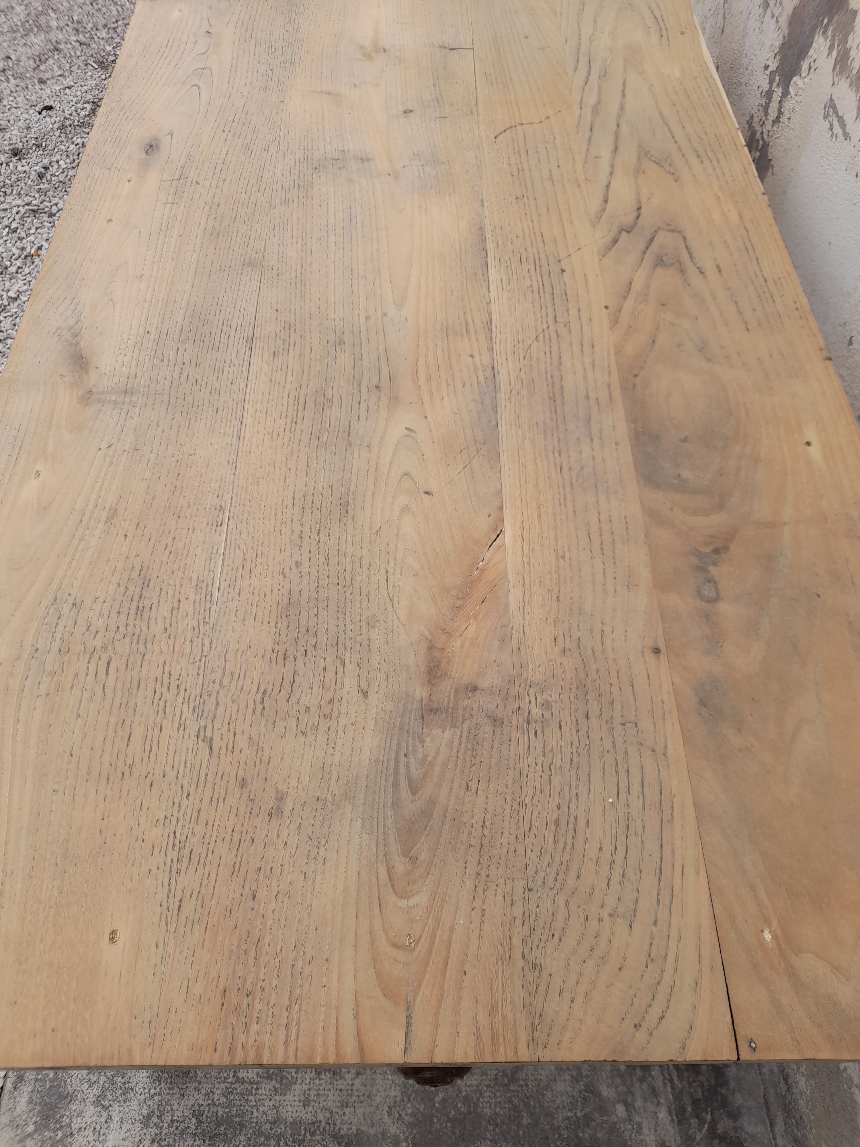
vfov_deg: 69.4
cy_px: 574
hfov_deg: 54.9
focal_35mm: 25
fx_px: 828
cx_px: 430
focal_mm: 4.6
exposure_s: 1/286
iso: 20
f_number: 2
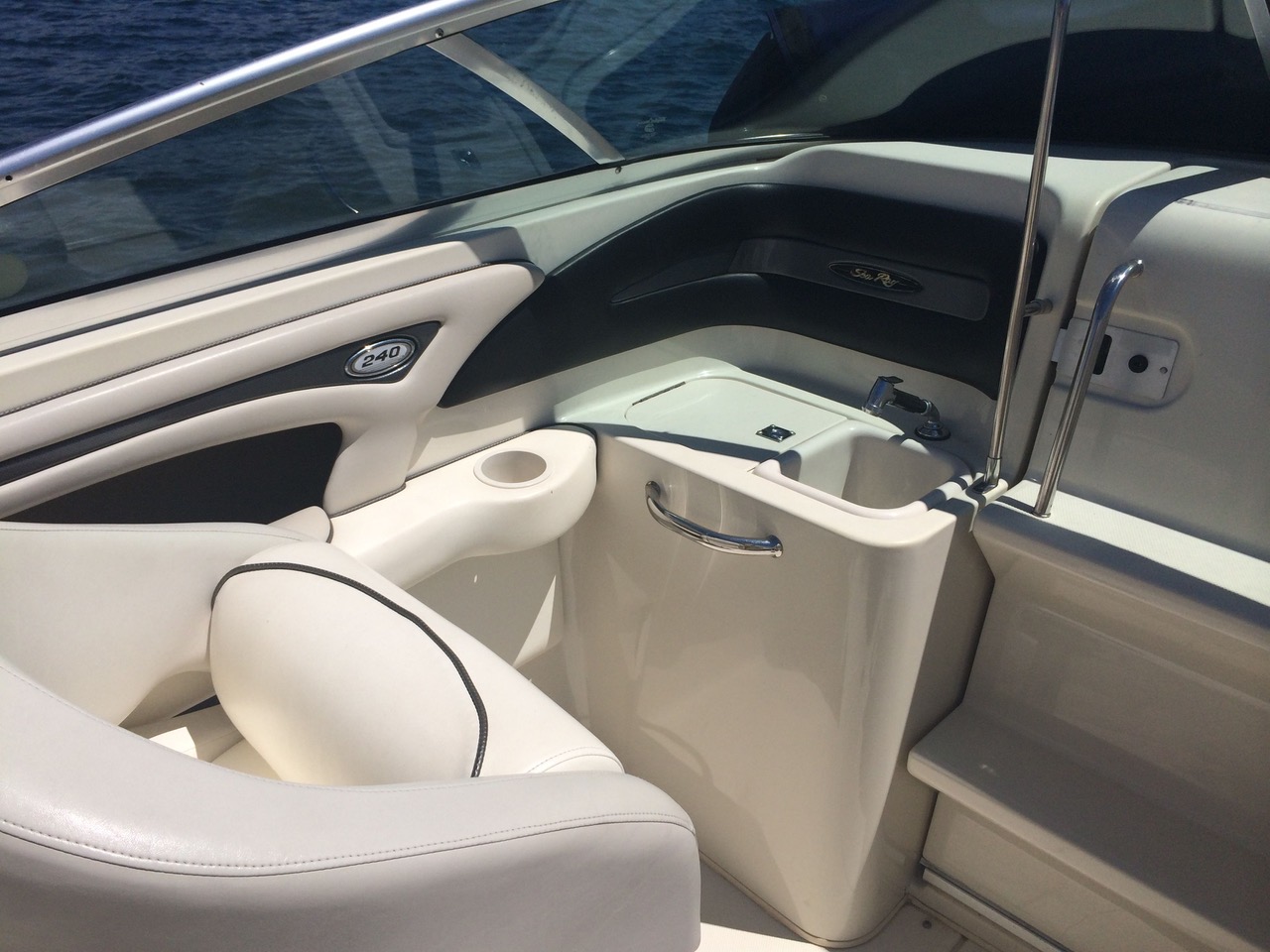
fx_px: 1101
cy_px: 476
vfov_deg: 46.8
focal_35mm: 30
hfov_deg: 60.0
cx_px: 635
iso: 40
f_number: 2.2
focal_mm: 4.12
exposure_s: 1/6849
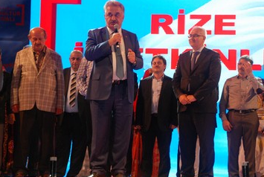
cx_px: 129
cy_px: 81
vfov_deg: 11.7
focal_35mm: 118
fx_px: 867
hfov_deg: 17.3
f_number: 5.3
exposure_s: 1/60
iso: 800
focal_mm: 62
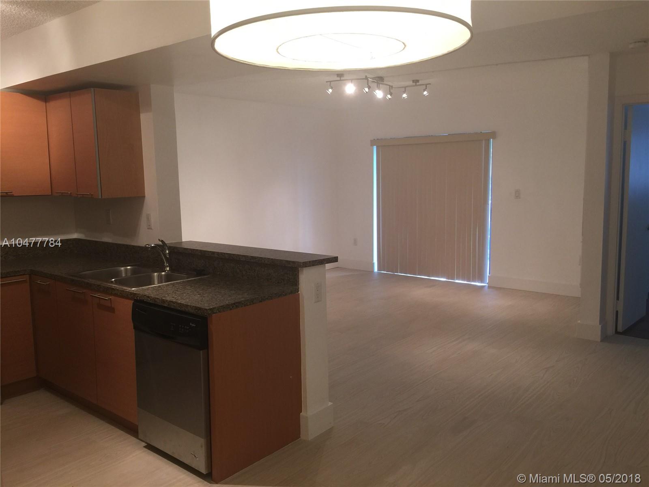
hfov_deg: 61.7
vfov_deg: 48.2
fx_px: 544
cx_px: 324
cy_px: 244
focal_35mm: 29
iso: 32
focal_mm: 4.15
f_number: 2.2
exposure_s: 1/15
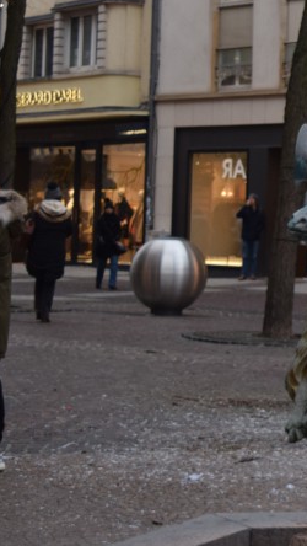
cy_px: 160
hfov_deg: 10.3
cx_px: 528
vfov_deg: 19.0
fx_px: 1623
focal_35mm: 112
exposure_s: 1/80
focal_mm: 31
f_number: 4.5
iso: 400
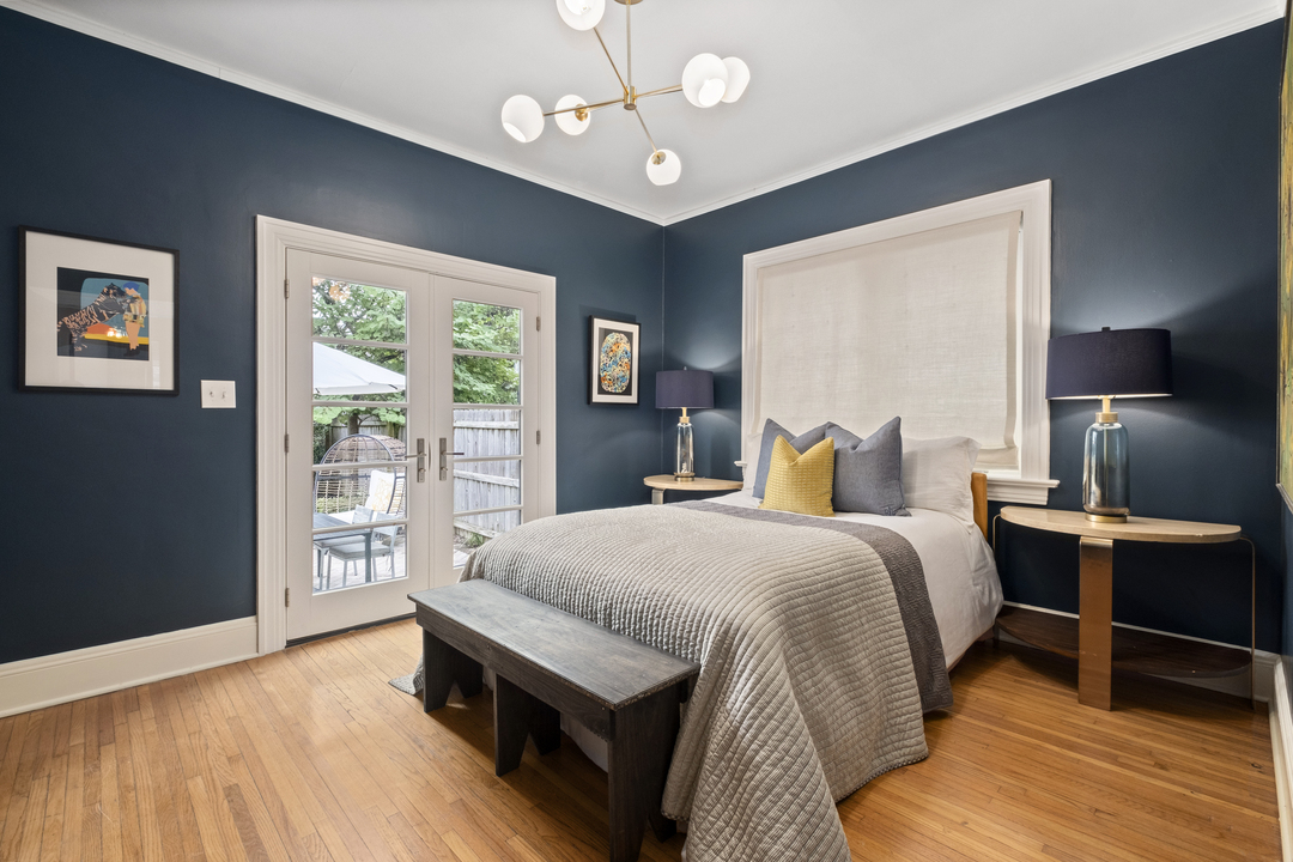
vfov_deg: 77.3
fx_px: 539
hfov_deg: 100.4
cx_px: 646
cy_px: 431
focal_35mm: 15
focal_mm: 10
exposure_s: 1/2
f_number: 9
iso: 400
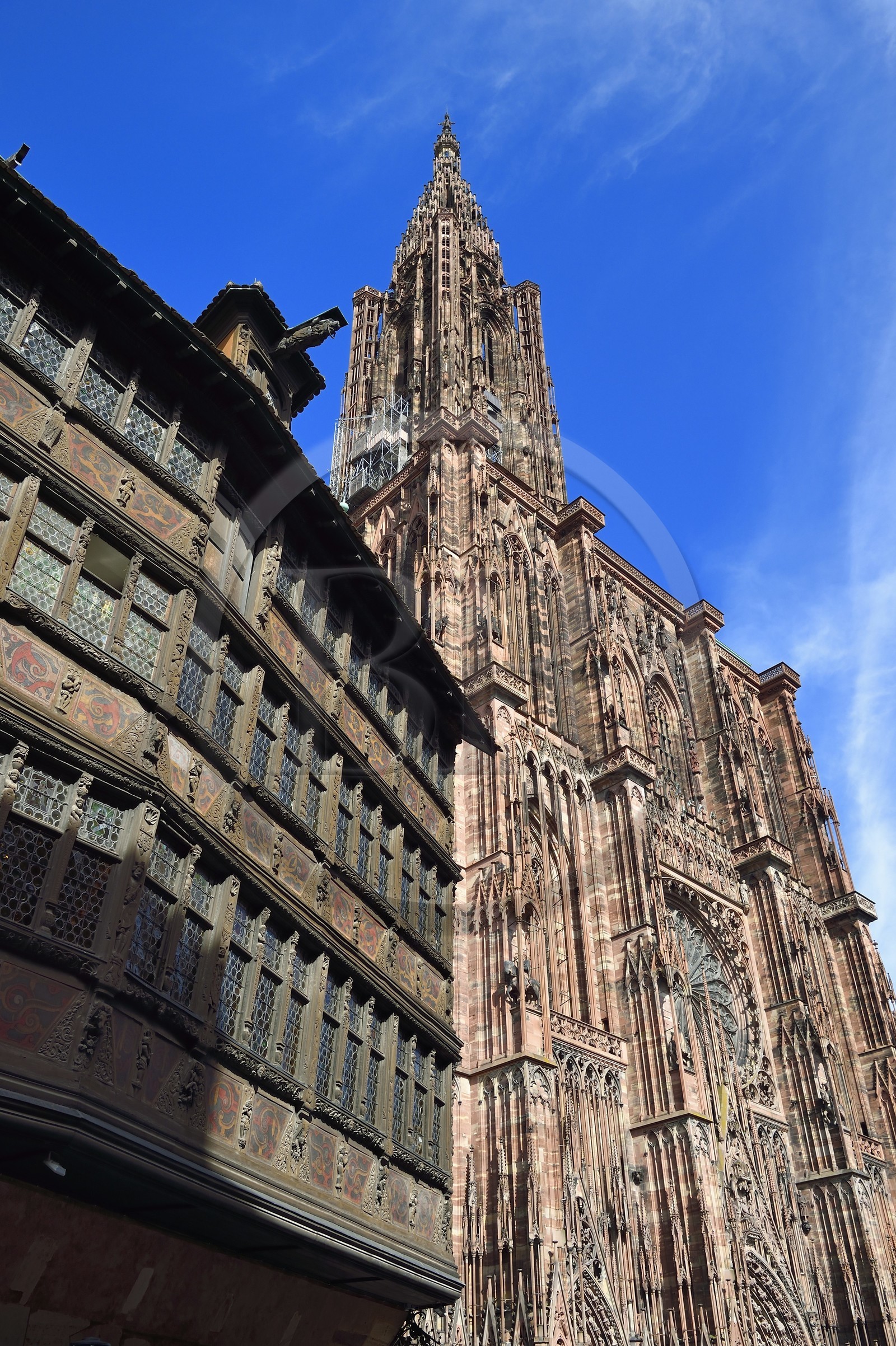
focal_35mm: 29
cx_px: 448
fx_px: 1084
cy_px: 673
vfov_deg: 63.7
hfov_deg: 44.9
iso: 200
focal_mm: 29
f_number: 11
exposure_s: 1/250
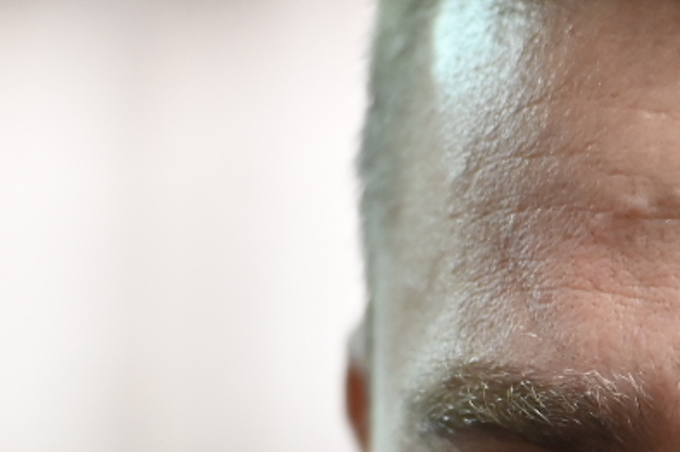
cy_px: 581
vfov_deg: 2.8
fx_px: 9323
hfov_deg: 4.2
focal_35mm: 494
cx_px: 841
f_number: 2.8
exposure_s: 1/400
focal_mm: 120
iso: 1600
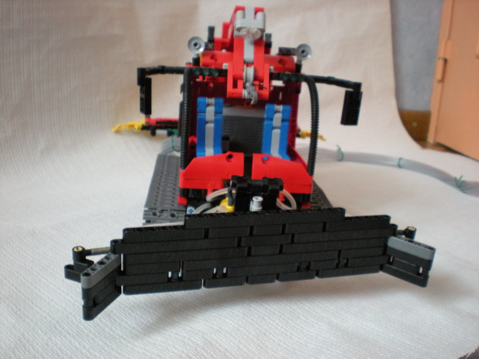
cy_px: 180
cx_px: 240
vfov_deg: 37.7
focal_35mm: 38
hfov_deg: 49.0
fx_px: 526
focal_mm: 6.3
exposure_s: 1/8
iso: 429
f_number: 3.1
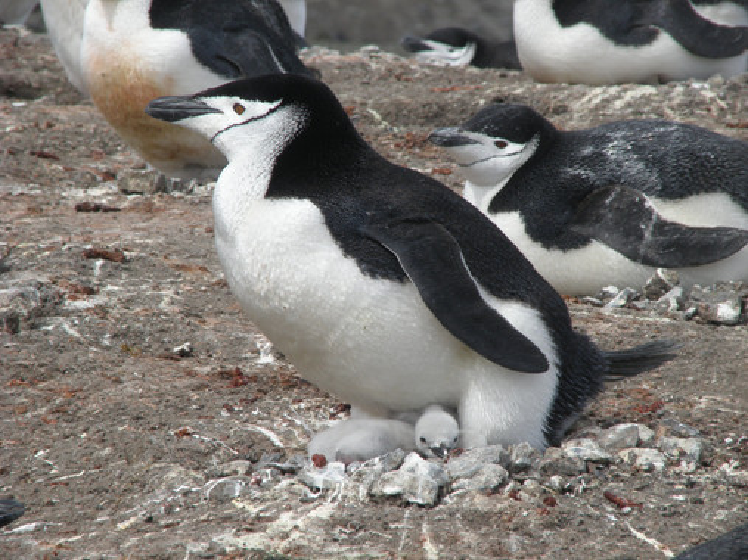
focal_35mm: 310
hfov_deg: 6.4
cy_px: 280
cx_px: 374
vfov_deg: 4.8
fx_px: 6697
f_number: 5.6
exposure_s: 1/320
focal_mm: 54.99
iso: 64
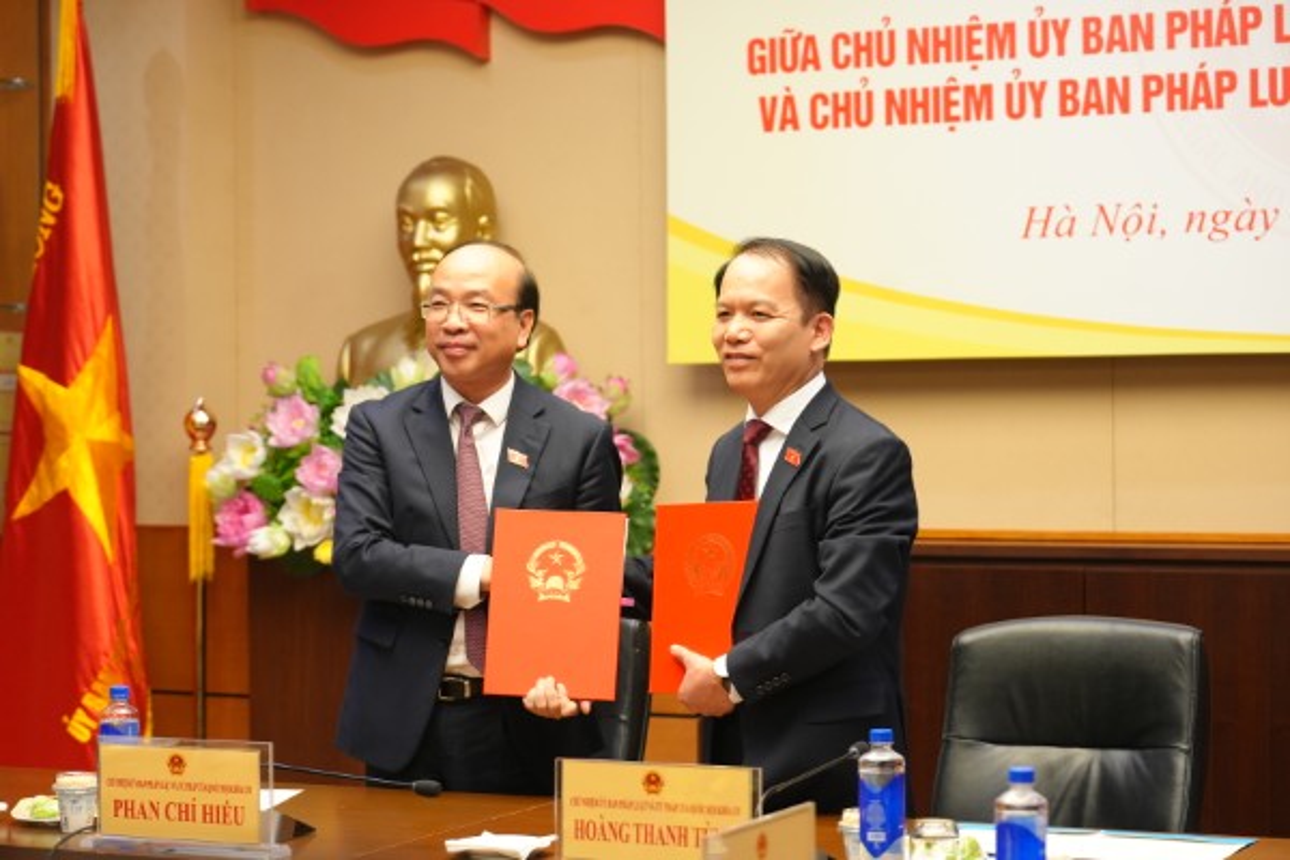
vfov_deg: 17.1
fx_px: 2866
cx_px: 645
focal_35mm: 80
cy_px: 430
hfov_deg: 25.4
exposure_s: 1/160
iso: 1600
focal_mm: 80
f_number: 4
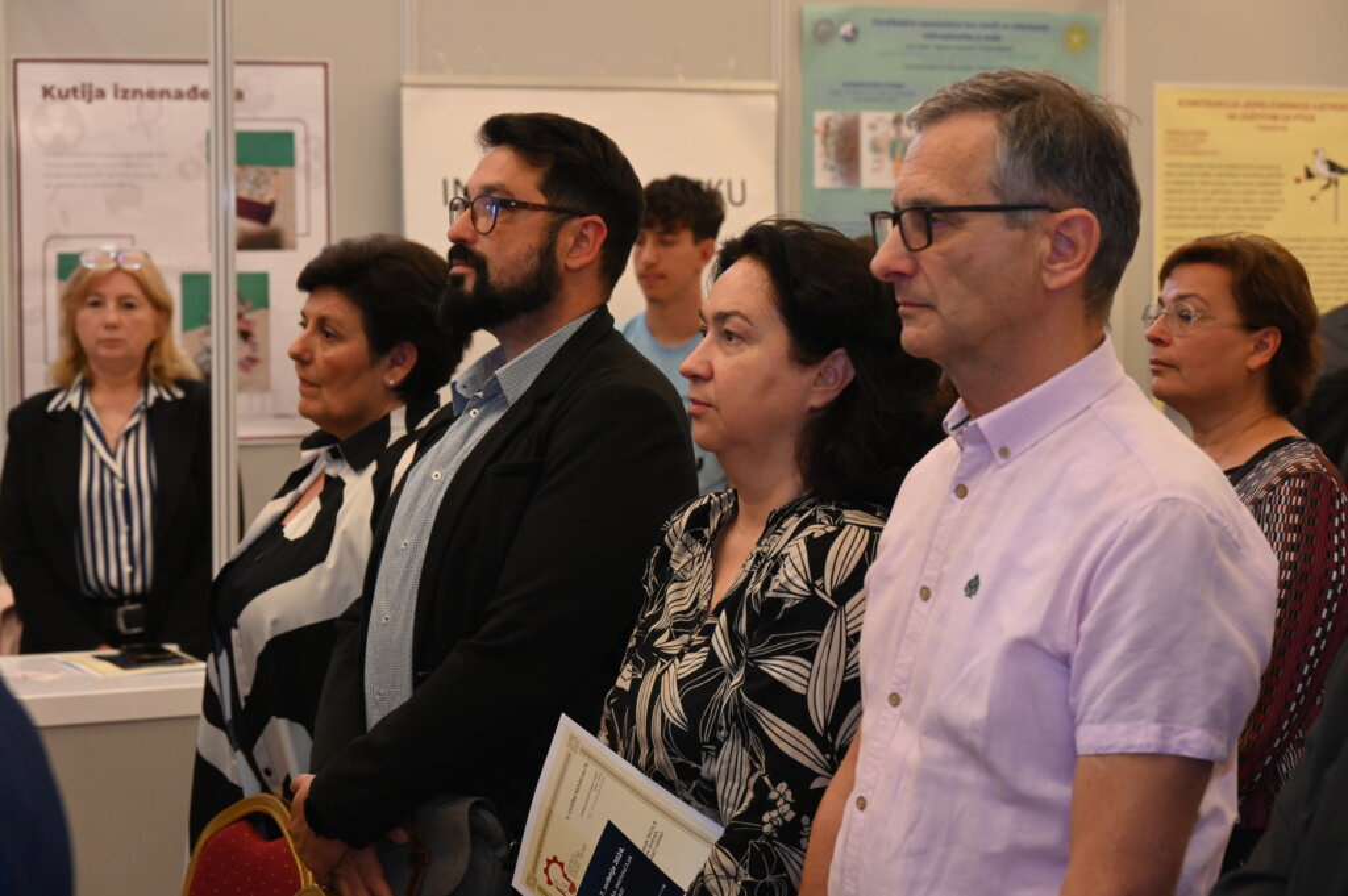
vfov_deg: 17.9
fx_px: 2843
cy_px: 448
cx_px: 674
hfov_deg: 26.7
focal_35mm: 76
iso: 2200
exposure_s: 1/80
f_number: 6.3
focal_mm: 76
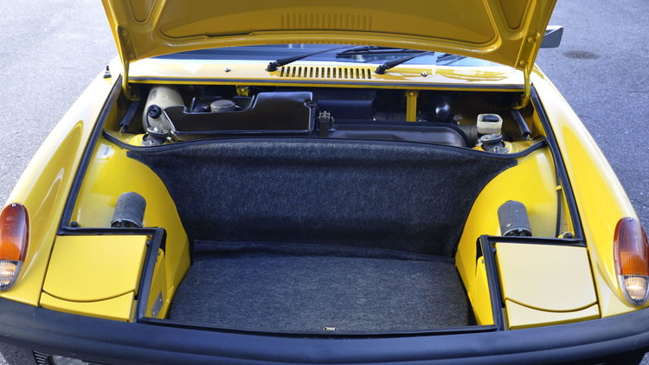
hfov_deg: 45.5
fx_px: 774
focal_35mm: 45
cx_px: 331
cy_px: 204
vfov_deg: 26.5
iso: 500
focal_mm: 28
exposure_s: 1/80
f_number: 4.5
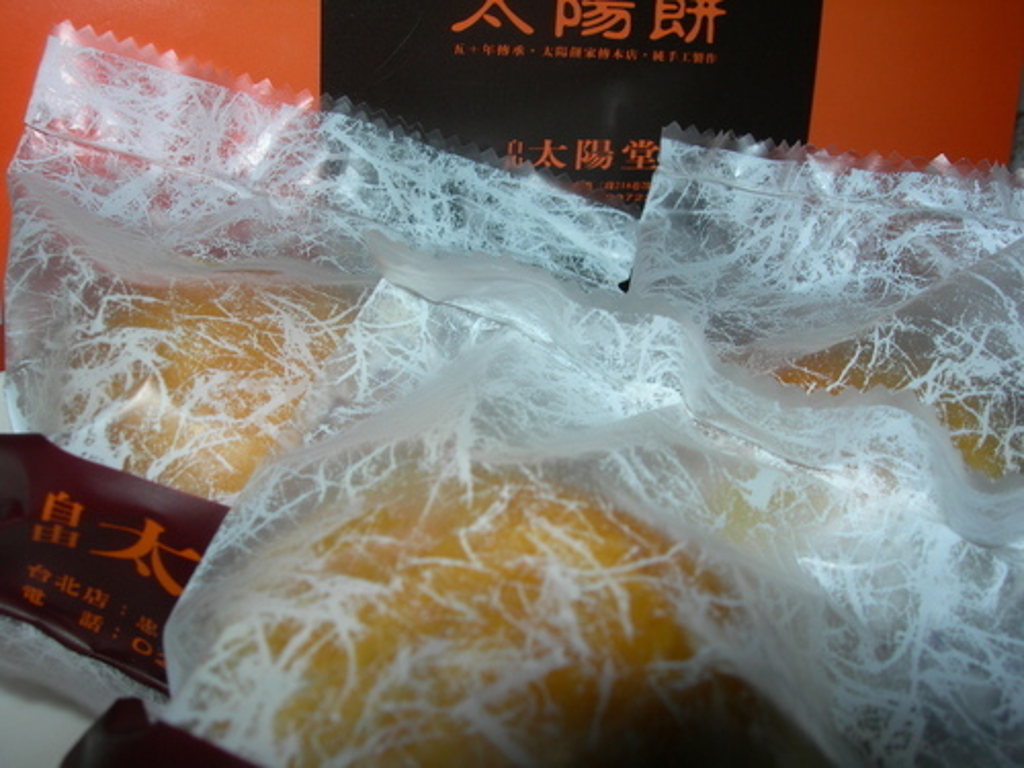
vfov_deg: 37.7
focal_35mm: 38
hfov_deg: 49.0
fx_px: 1124
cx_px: 512
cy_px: 384
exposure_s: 1/60.1
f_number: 4.8
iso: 50
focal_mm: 7.8
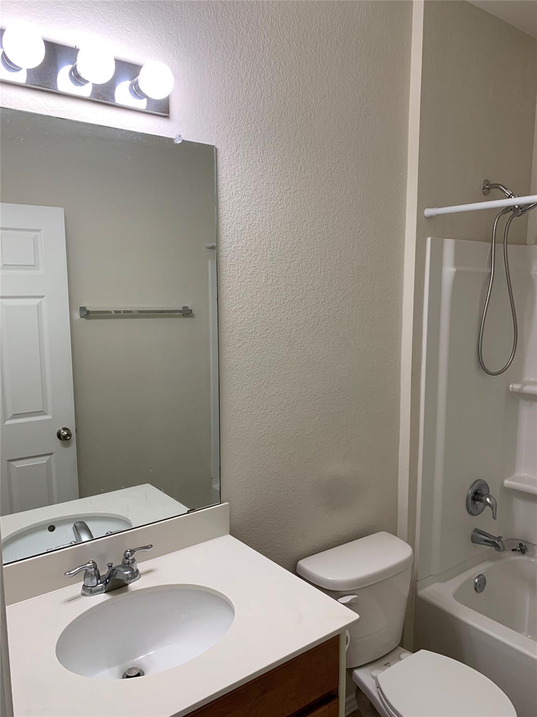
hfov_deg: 53.1
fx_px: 538
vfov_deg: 67.3
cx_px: 268
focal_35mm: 26
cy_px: 358
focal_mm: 4.25
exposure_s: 1/60
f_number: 1.8
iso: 100
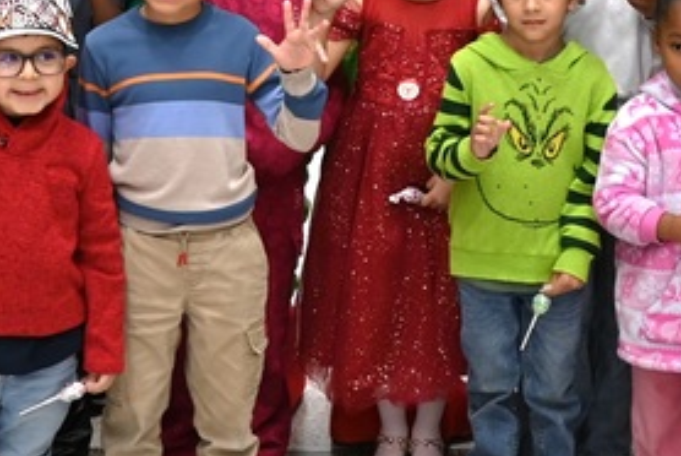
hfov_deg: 24.5
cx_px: 372
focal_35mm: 83
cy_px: 9
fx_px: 1569
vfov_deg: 16.2
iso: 320
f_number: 1.7
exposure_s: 1/125
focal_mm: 15
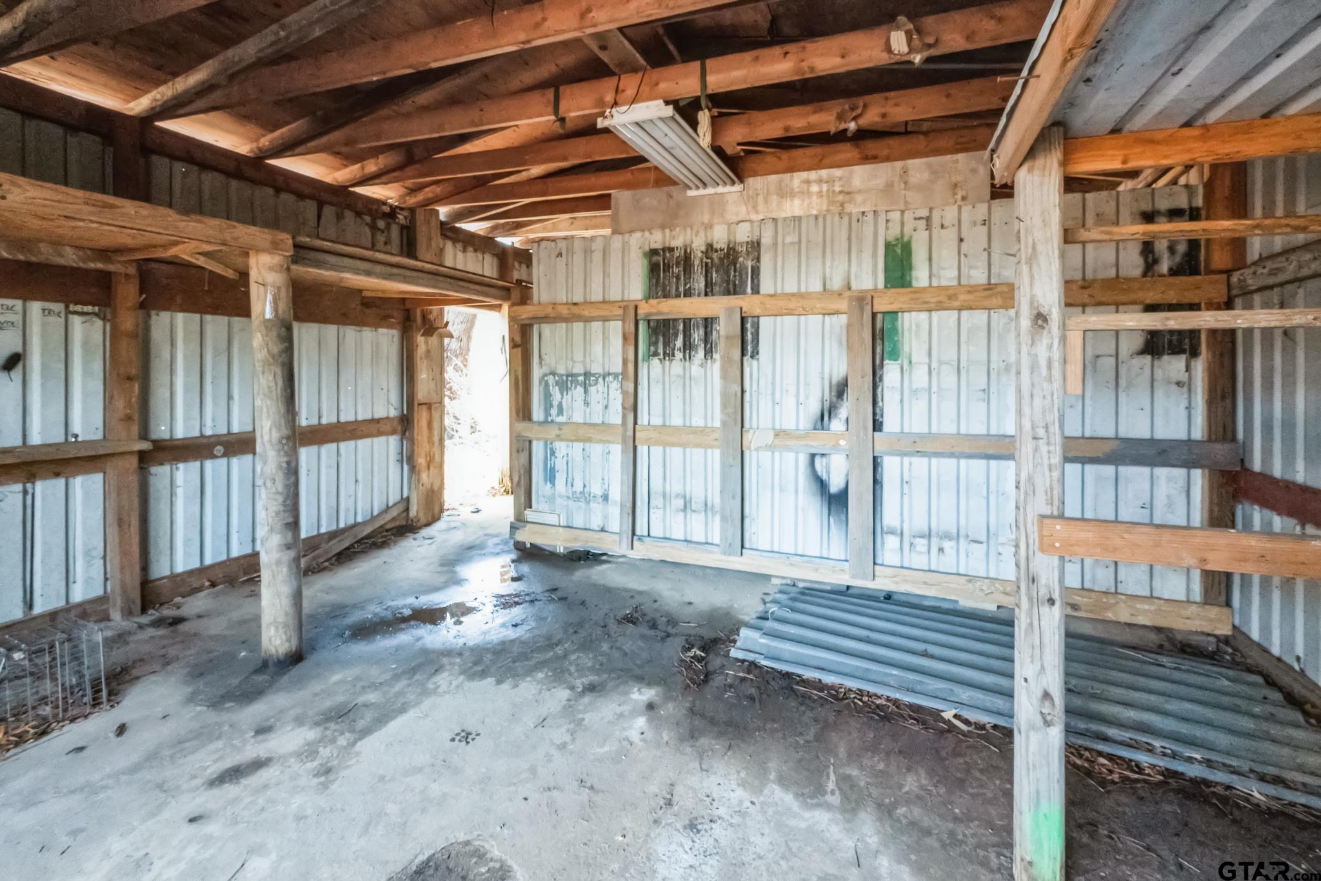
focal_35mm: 15
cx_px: 660
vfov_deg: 77.3
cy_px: 440
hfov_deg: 100.4
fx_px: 550
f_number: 11
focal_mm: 15
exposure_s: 1/100
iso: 9000
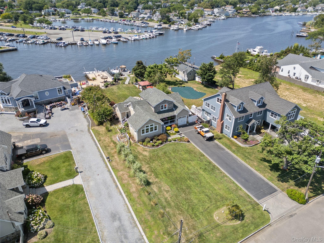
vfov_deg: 56.8
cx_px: 162
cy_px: 122
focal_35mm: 24
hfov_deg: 71.6
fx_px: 225
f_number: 1.7
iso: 110
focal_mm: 6.72
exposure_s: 1/160
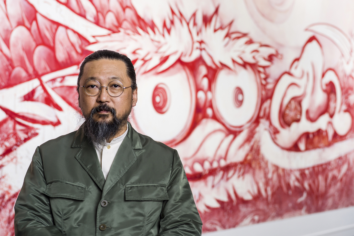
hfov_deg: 26.3
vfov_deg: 17.7
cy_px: 118
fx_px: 757
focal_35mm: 77
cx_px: 177
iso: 250
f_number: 5
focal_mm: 77
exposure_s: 1/25
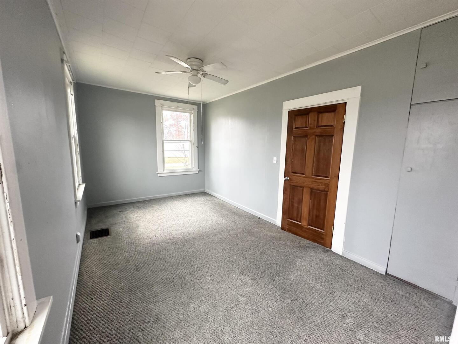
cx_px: 229
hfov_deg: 102.1
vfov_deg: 85.7
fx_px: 185
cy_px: 172
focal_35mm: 14
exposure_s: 1/61
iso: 320
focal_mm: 2.22
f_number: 2.2
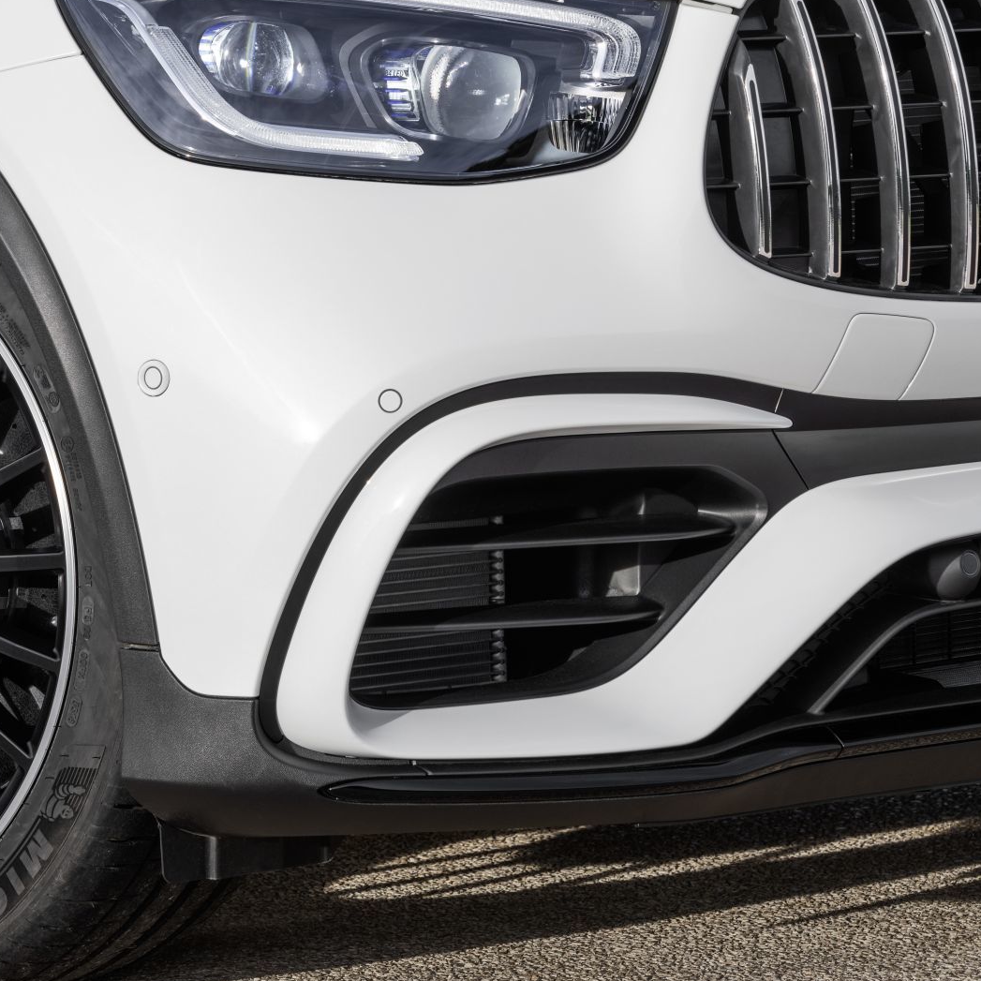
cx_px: 407
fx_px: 5996
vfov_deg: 9.3
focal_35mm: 187
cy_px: 167
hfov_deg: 9.4
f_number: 11
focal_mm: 120
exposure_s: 1/125
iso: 100
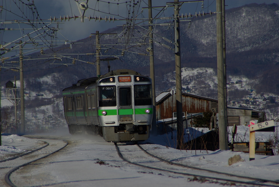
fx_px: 3491
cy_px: 94
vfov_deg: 3.1
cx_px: 140
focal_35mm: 450
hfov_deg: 4.6
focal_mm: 300
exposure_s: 1/800
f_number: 8
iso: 100
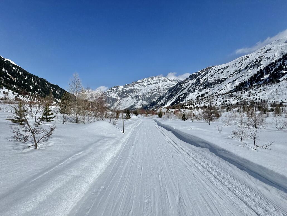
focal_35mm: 14
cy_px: 108
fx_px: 116
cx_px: 144
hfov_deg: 102.0
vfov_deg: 85.7
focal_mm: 2.22
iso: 40
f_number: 2.2
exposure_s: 1/7299
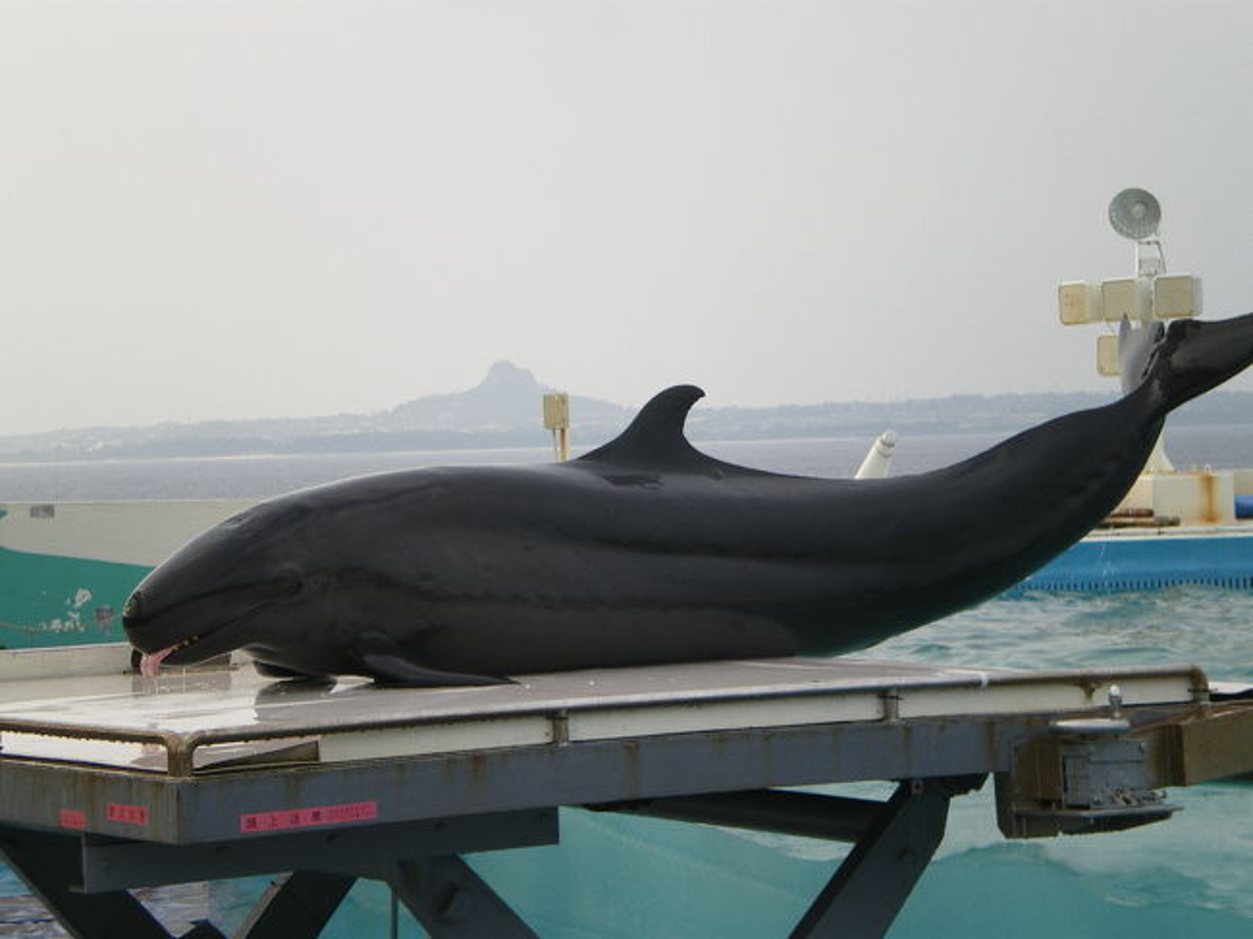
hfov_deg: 18.2
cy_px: 470
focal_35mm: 108
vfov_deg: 13.7
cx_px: 626
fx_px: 3908
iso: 50
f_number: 5.9
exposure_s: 1/100
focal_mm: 18.9
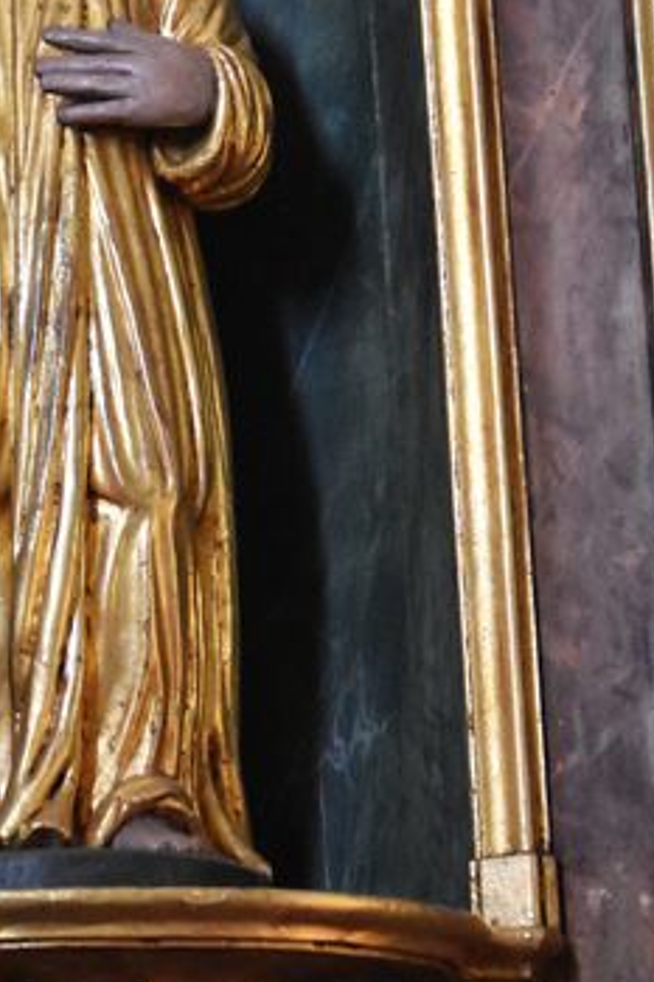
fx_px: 5400
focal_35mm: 198
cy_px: 121
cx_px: 114
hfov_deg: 6.9
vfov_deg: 10.3
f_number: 4.2
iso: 9000
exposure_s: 1/125
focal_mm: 66
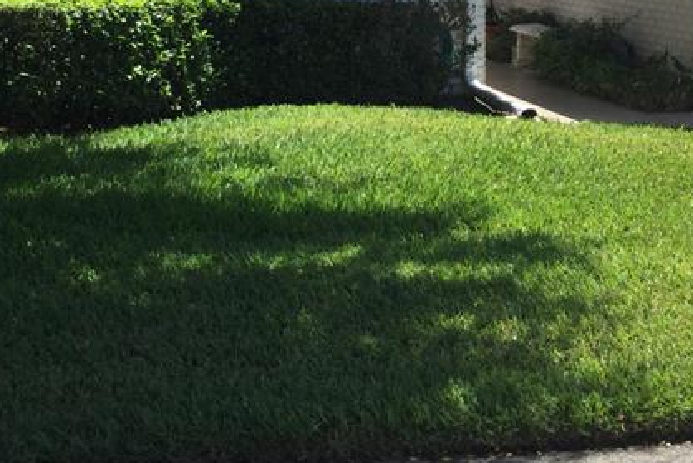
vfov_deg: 17.0
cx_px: 333
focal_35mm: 79
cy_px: 15
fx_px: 1521
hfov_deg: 25.7
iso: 25
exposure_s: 1/916
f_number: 2.4
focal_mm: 3.3
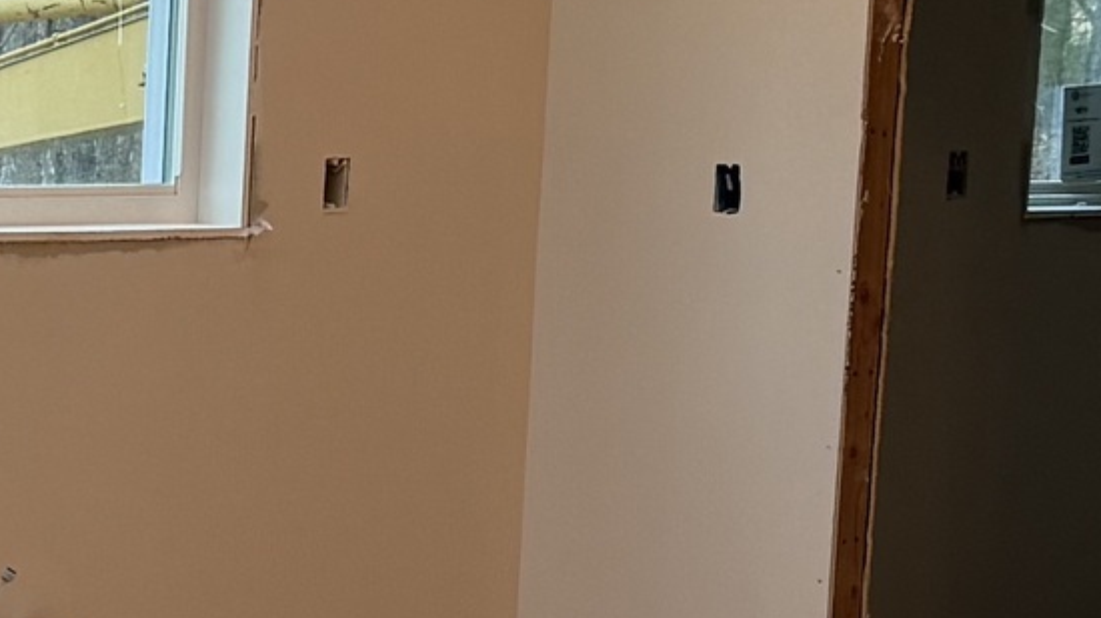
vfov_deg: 8.3
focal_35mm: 146
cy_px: 514
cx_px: -196
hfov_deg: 14.3
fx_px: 4261
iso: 125
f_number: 1.78
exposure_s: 1/237
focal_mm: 6.76
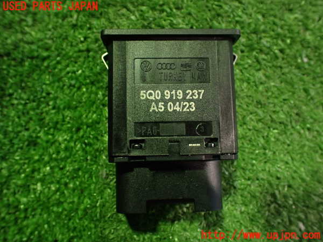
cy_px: 121
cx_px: 162
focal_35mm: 30
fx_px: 280
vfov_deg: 46.8
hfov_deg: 60.0
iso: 800
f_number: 2.3
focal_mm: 5.4
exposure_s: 1/40
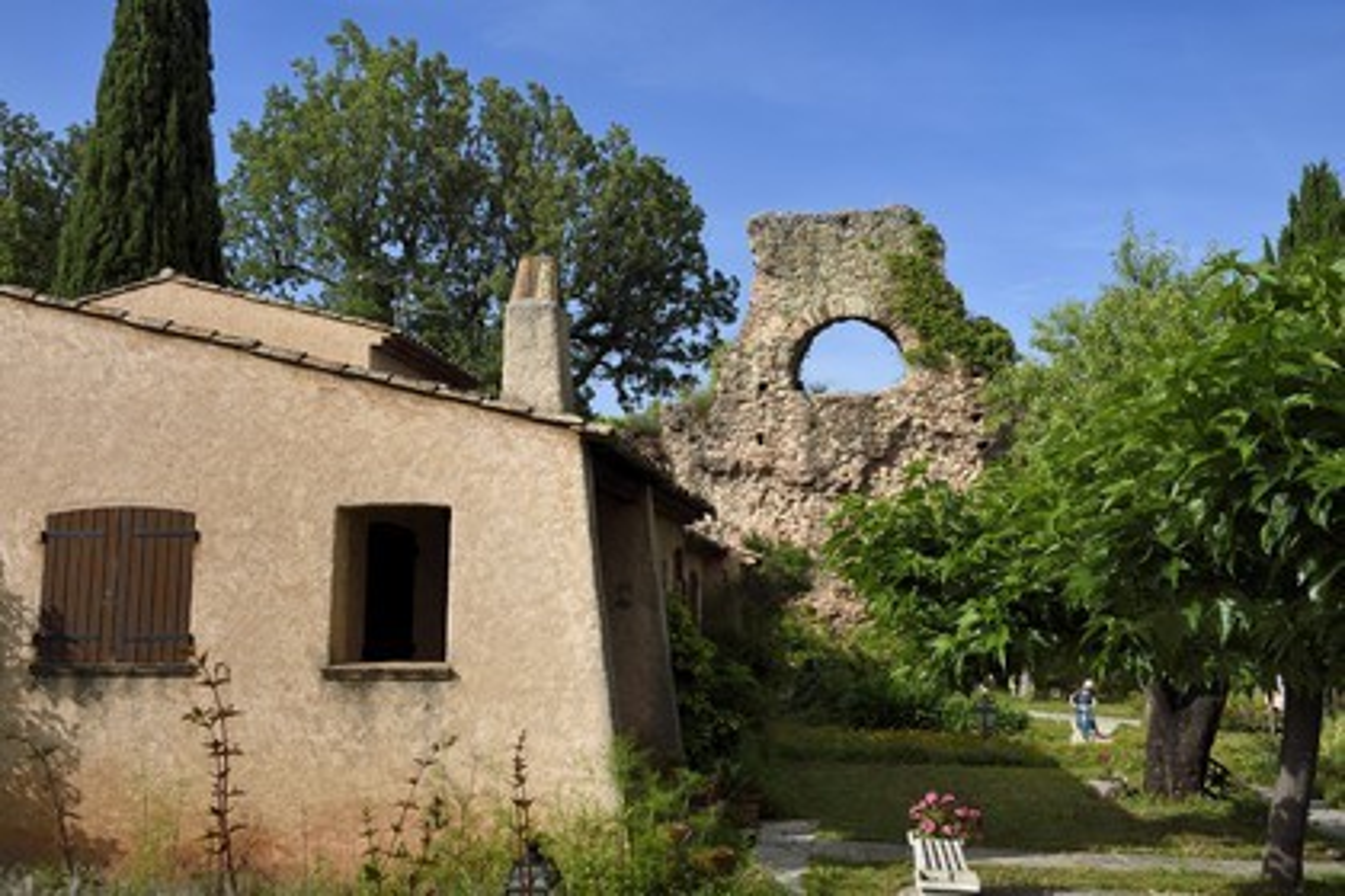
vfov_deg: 36.9
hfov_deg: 53.1
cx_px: 672
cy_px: 448
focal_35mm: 36
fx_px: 1345
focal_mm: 36
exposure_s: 1/320
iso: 200
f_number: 10
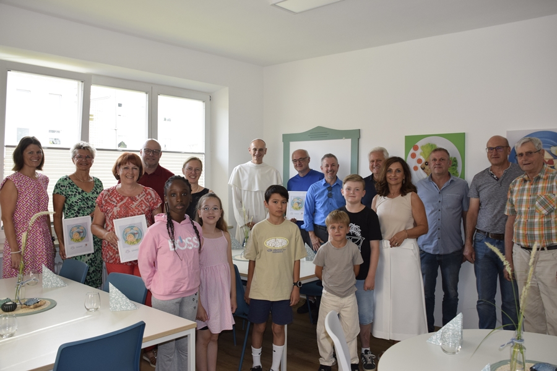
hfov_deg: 61.9
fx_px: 464
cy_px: 186
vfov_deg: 43.6
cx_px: 278
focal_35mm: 30
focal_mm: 20
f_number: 5.6
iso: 640
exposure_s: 1/125
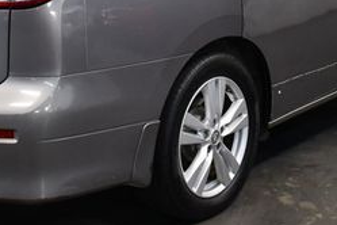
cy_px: 1
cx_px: 123
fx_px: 964
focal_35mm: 103
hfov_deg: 19.8
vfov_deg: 13.1
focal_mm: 20
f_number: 3.5
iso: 800
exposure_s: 1/160
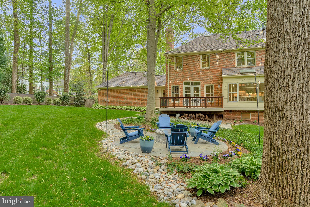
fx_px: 207
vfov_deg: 53.1
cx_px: 155
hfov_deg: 73.7
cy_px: 104
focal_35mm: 24
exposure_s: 1/30
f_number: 8
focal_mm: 24
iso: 160
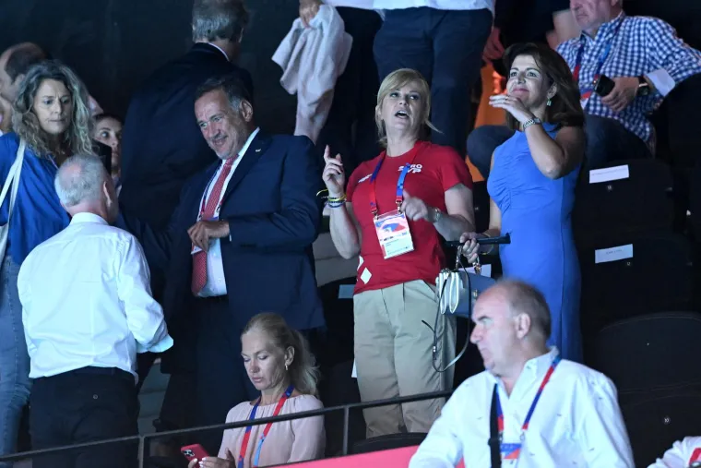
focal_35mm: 400
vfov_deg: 3.4
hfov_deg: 5.2
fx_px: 7790
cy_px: 234
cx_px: 350
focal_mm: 400
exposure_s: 1/200
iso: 5000
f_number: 4
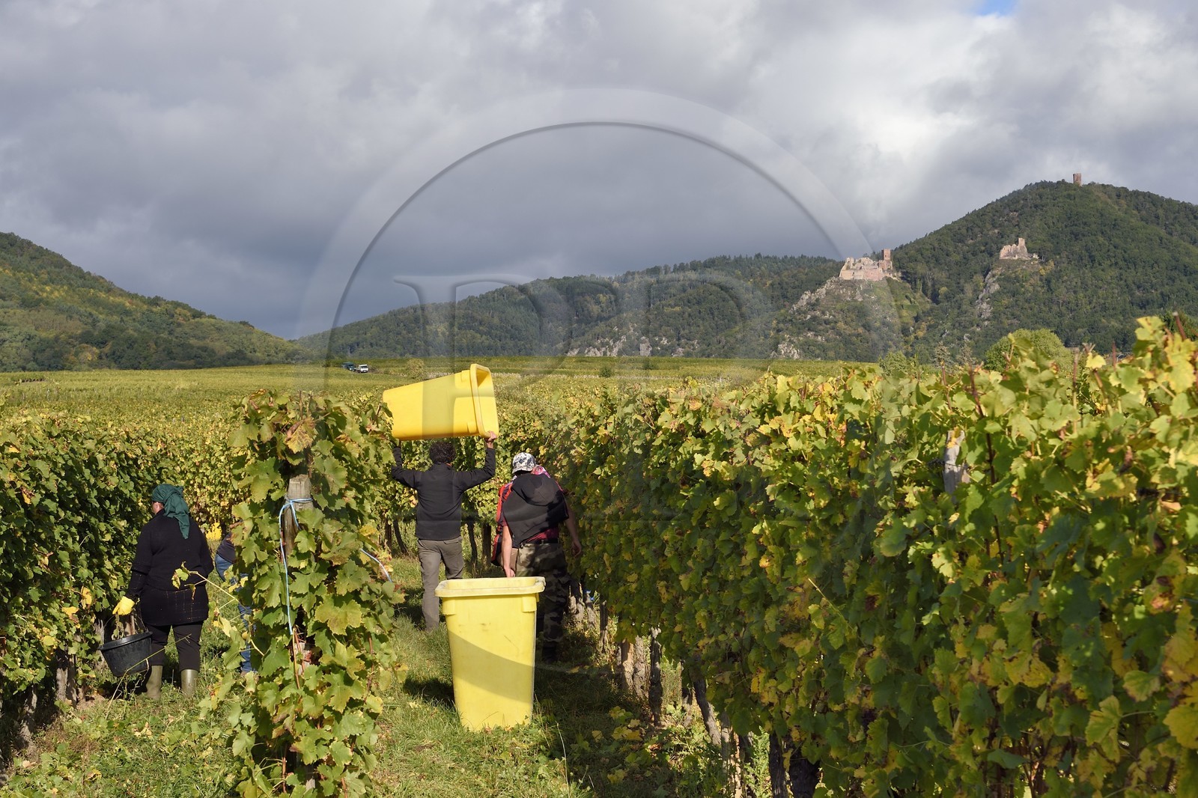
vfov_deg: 21.9
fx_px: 2063
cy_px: 399
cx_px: 599
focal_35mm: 62
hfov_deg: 32.4
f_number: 11
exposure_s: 1/250
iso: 200
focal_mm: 62
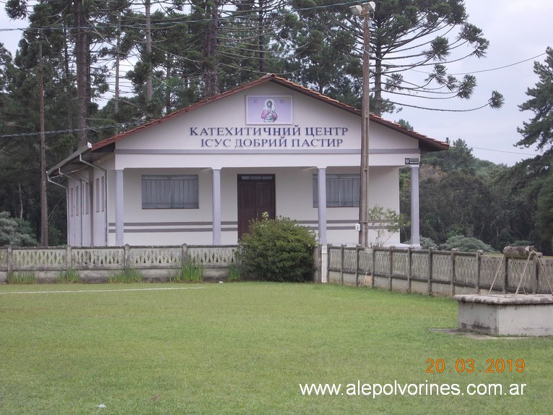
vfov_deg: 13.1
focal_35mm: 113
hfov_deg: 17.4
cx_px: 276
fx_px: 1805
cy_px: 208
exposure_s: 1/160
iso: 80
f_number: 5.8
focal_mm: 16
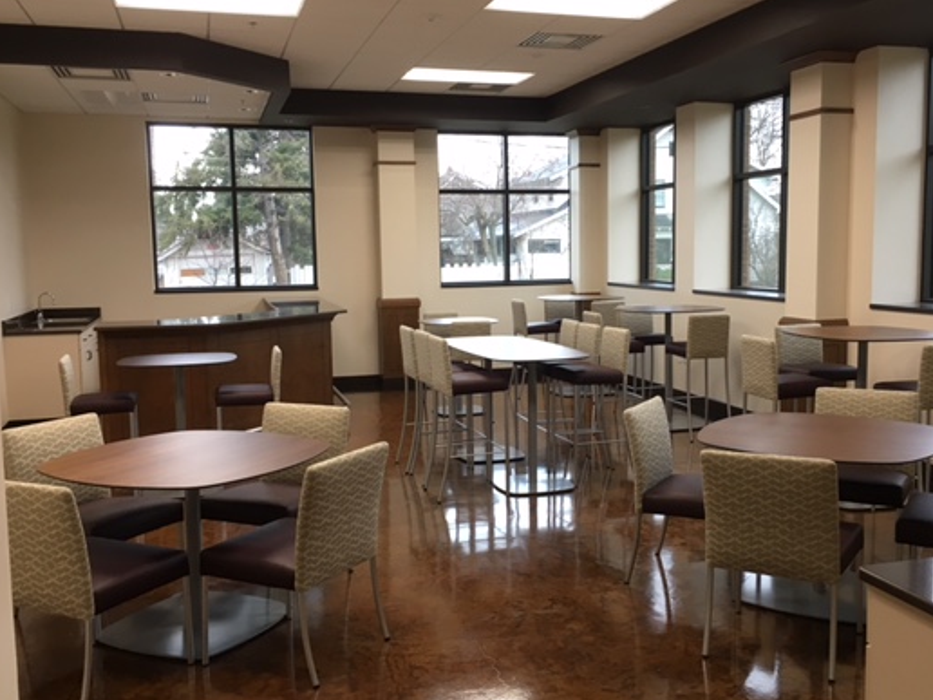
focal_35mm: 36
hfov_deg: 51.3
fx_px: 970
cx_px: 515
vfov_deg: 39.7
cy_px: 345
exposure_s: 1/30
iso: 64
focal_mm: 4.15
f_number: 2.2
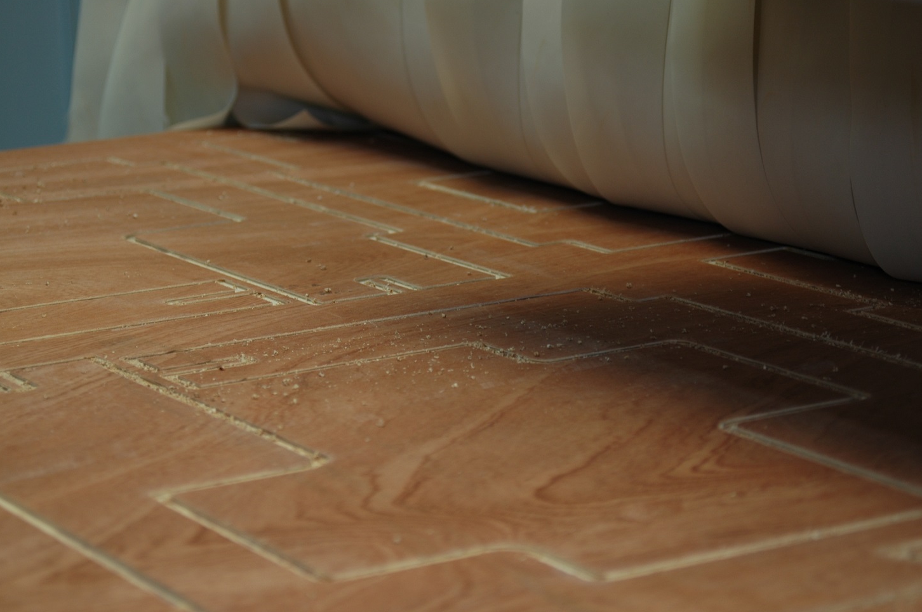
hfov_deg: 16.5
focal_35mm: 124
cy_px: 299
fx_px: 3171
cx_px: 453
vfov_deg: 11.0
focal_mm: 80
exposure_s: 1/25
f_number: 5.6
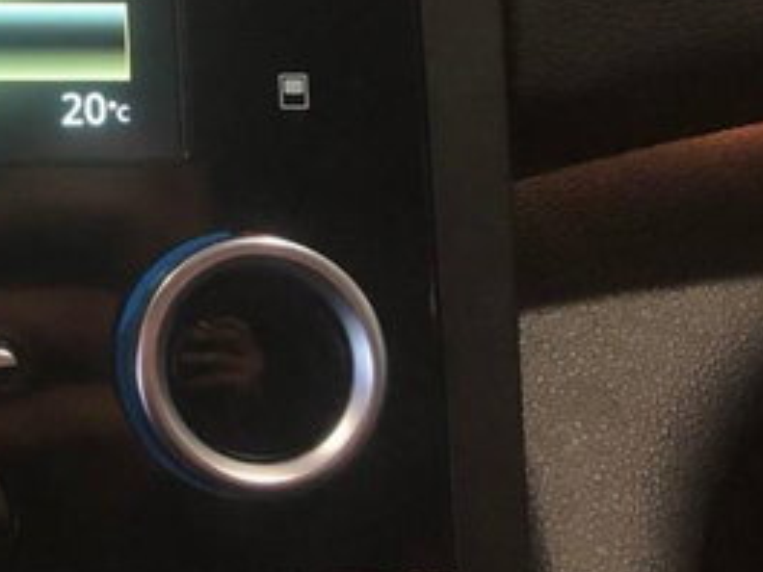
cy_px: -121
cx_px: -223
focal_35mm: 85
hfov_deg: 21.0
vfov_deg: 16.6
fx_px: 1874
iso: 100
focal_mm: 4
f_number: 1.8
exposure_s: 1/17
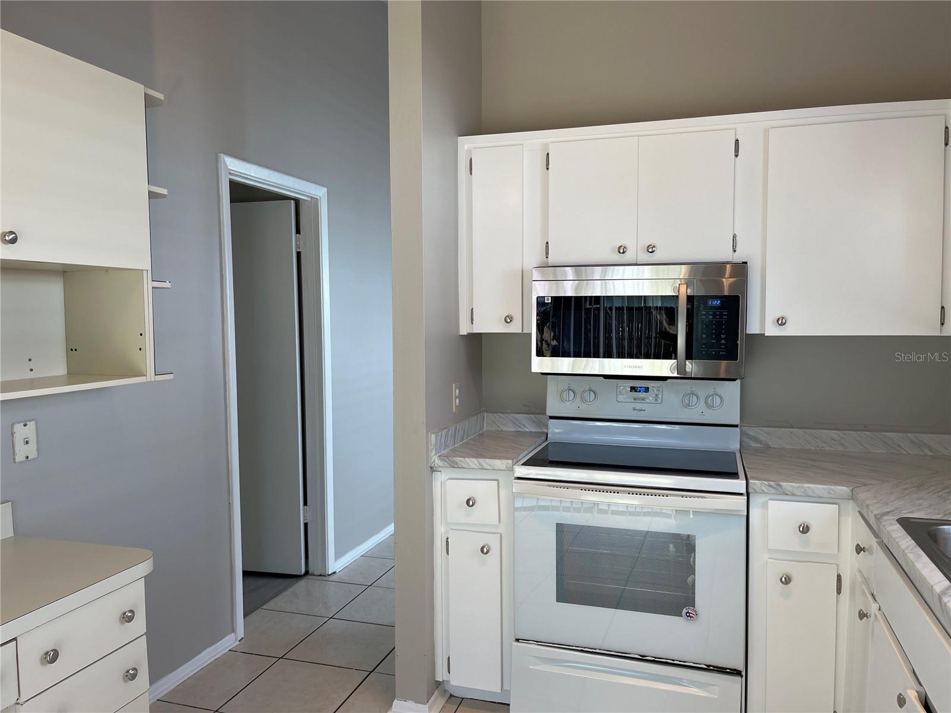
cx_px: 476
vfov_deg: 53.1
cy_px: 356
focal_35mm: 26
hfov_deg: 67.3
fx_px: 714
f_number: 1.6
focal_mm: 5.1
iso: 50
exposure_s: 1/120
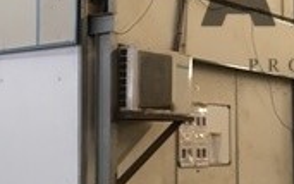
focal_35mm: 90
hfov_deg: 23.0
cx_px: 163
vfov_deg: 14.5
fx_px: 721
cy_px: 85
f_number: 2.2
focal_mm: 4.15
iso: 100
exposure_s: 1/33
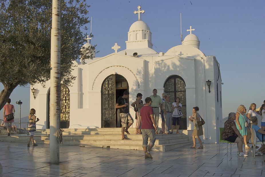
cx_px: 132
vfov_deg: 29.0
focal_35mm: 46
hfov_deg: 42.3
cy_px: 88
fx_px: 343
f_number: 25
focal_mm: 31
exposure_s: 1/30
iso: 200
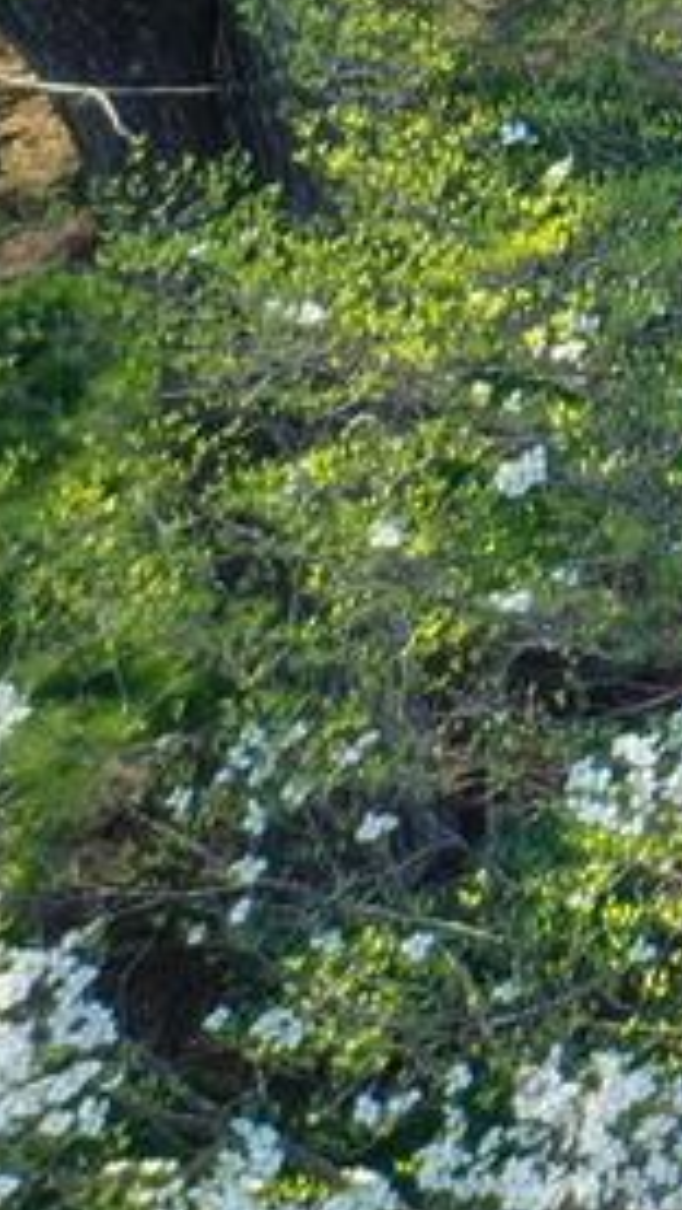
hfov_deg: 4.6
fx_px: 6970
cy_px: -1356
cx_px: 3685
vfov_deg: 9.2
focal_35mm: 217
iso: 100
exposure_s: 1/160
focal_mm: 10.26
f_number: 4.5
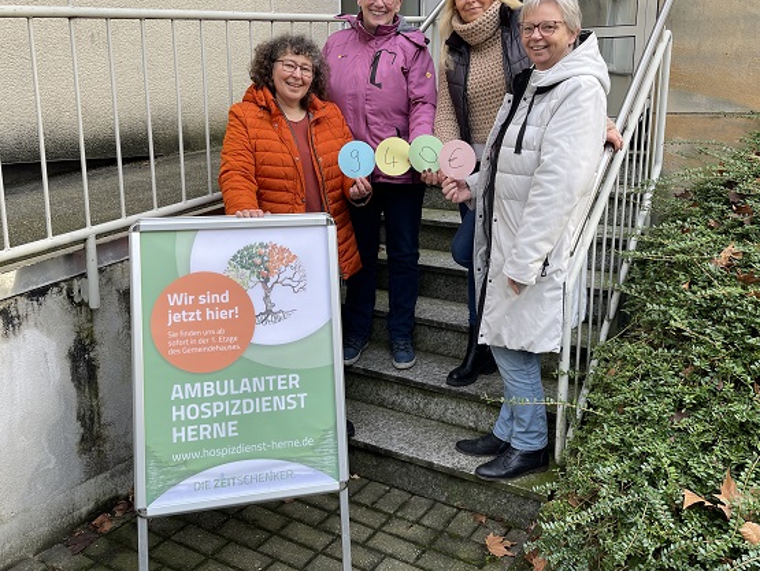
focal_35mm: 30
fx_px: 659
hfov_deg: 59.8
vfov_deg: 46.7
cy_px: 238
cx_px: 414
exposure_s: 1/128
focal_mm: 5.1
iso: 32
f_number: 1.6
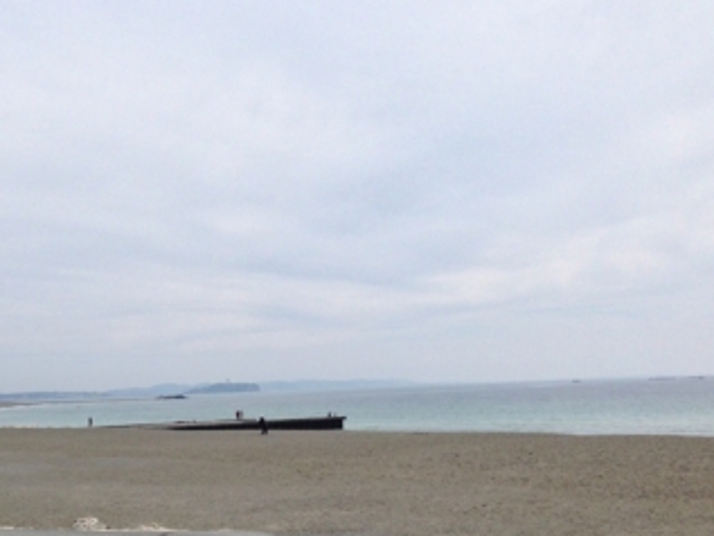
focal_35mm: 50
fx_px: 1032
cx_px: 261
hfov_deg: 37.9
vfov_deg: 29.0
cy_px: 331
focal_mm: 4.12
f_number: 2.4
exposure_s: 1/3390
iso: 50
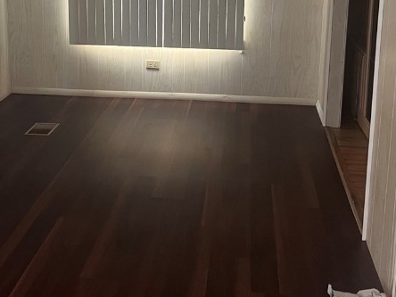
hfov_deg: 32.1
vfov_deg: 24.1
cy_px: 63
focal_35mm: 60
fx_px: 686
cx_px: 153
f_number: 1.6
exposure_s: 1/60
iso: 200
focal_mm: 5.1
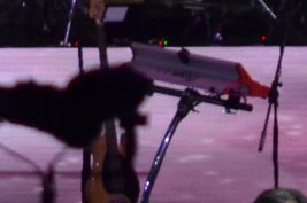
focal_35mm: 2301
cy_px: 428
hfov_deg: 0.9
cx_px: -479
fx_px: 19587
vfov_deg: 0.6
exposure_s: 1/125
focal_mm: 200
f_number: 5.6
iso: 800
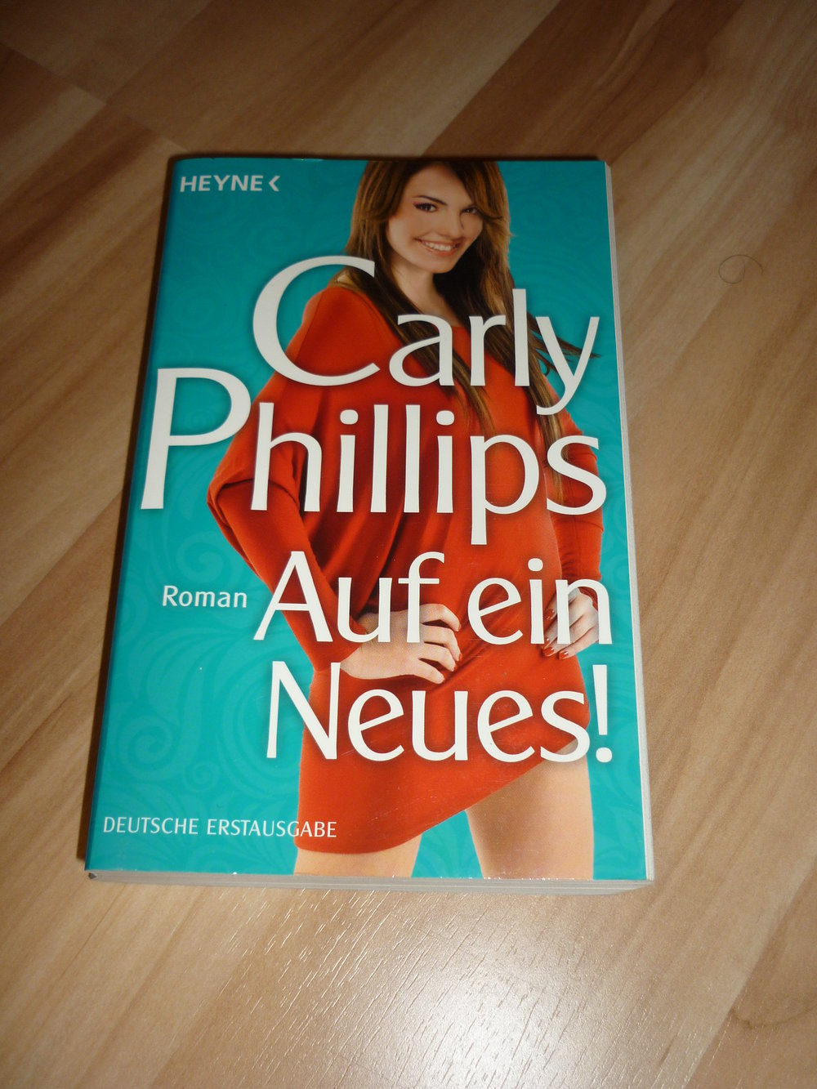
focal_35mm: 33
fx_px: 1038
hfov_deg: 43.0
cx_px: 408
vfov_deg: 55.3
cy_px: 544
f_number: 2.8
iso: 100
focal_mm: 5.5
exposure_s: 1/30
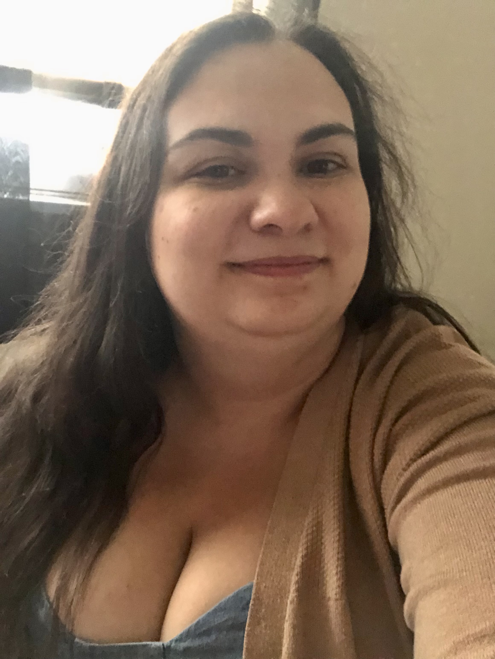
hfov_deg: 44.2
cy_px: 330
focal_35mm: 32
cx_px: 248
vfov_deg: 56.8
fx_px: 609
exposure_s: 1/15
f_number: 2.2
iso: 1000
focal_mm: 2.87
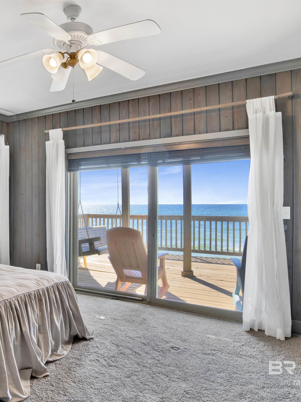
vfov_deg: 67.3
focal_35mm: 26
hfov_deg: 47.6
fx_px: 301
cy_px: 201
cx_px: 30
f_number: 11
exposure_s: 1/25
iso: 200
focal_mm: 18
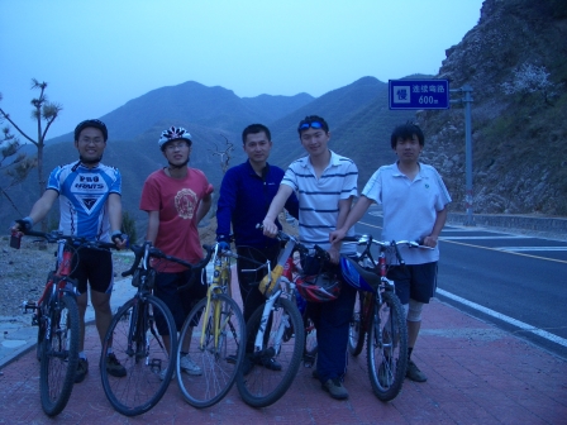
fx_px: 573
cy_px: 212
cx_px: 284
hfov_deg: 52.6
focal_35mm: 35
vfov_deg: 40.7
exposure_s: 1/500
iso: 50
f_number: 4.3
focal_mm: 5.8
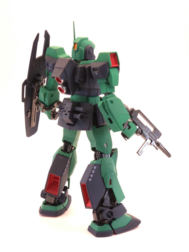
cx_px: 94
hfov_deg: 21.3
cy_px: 126
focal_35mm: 69
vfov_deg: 28.2
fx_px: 502
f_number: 2.4
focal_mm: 7
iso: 50
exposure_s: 1/45
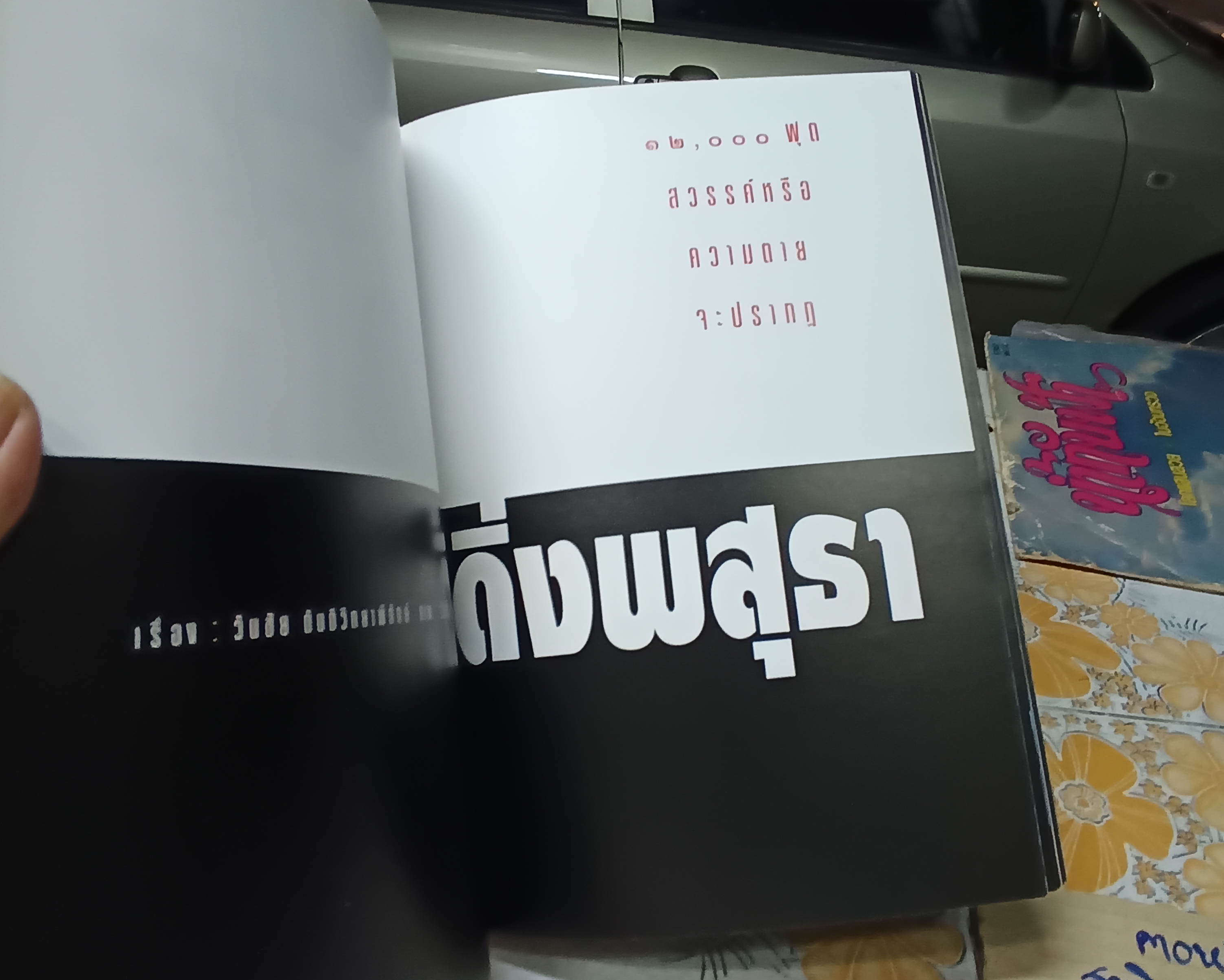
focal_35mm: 17
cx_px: 613
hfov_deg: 89.6
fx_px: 616
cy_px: 499
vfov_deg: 77.0
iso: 674
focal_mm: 1.65
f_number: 2.2
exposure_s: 1/33.3
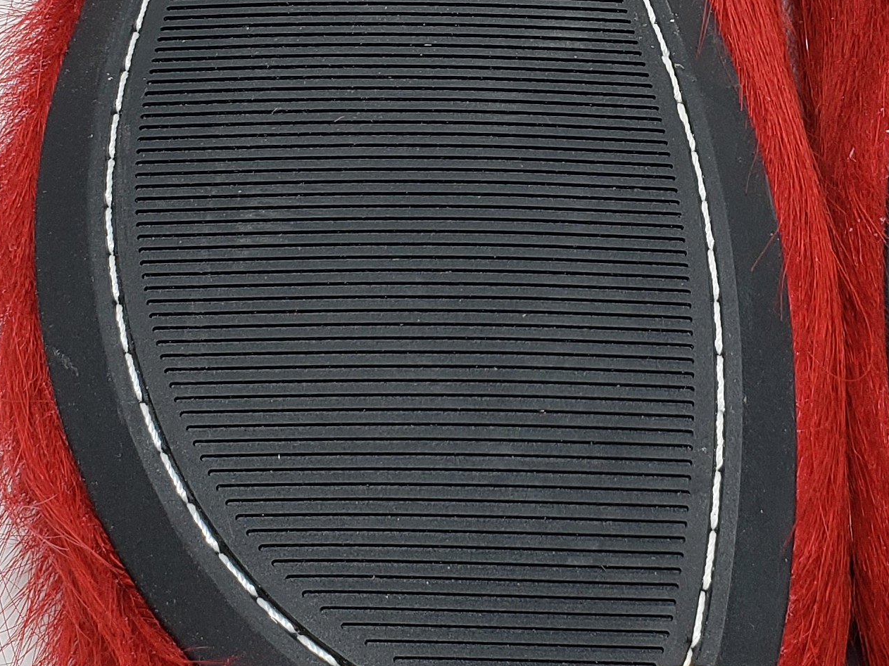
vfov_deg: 17.5
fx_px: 2131
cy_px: 49
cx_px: 680
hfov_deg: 23.3
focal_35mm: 83
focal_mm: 4.3
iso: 50
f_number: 2.4
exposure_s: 1/132
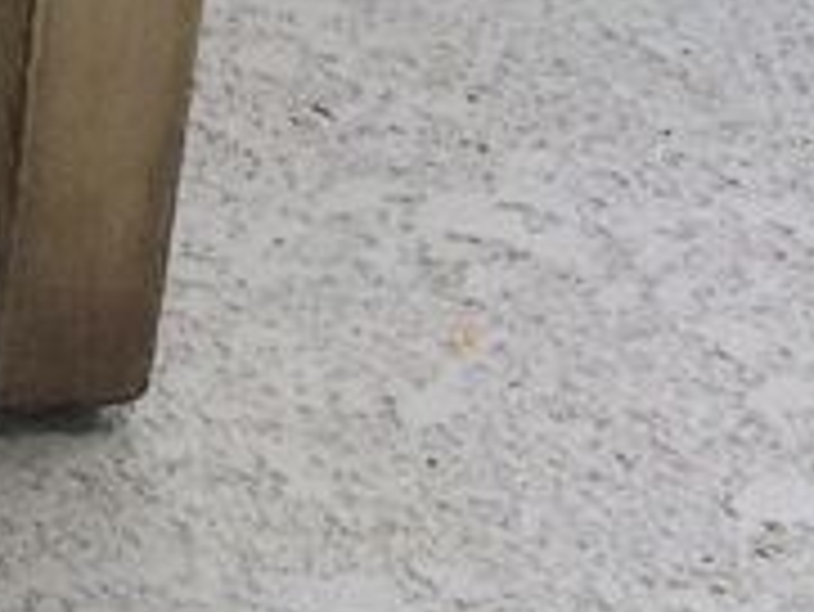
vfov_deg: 9.7
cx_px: -1142
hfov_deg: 11.1
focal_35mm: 149
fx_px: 3506
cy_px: -331
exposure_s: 1/120
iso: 50
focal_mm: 4.12
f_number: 2.2
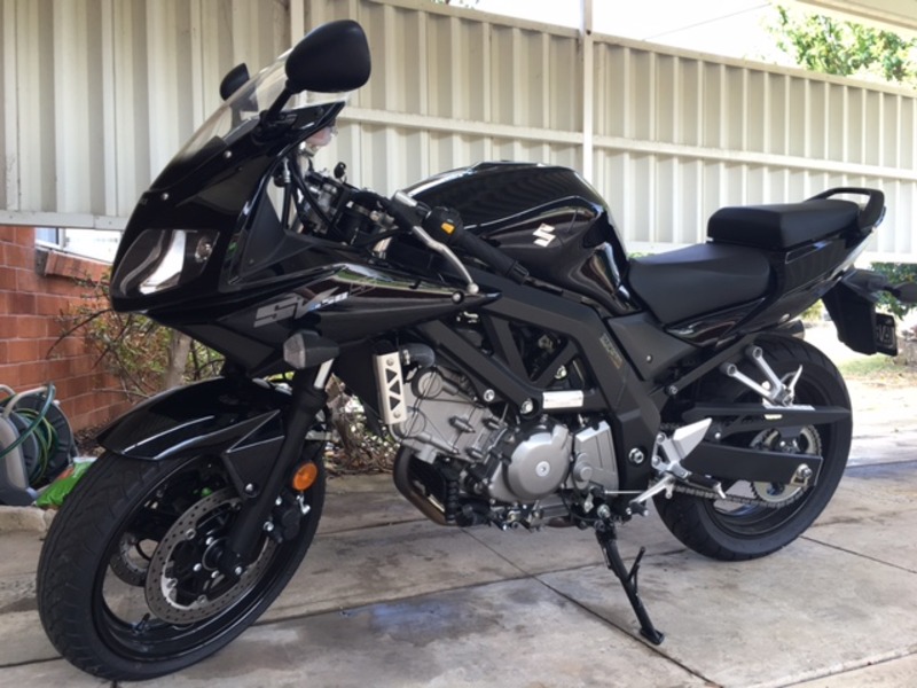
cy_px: 344
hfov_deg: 61.7
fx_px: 768
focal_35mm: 29
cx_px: 458
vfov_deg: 48.2
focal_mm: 4.15
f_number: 2.2
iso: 32
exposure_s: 1/100
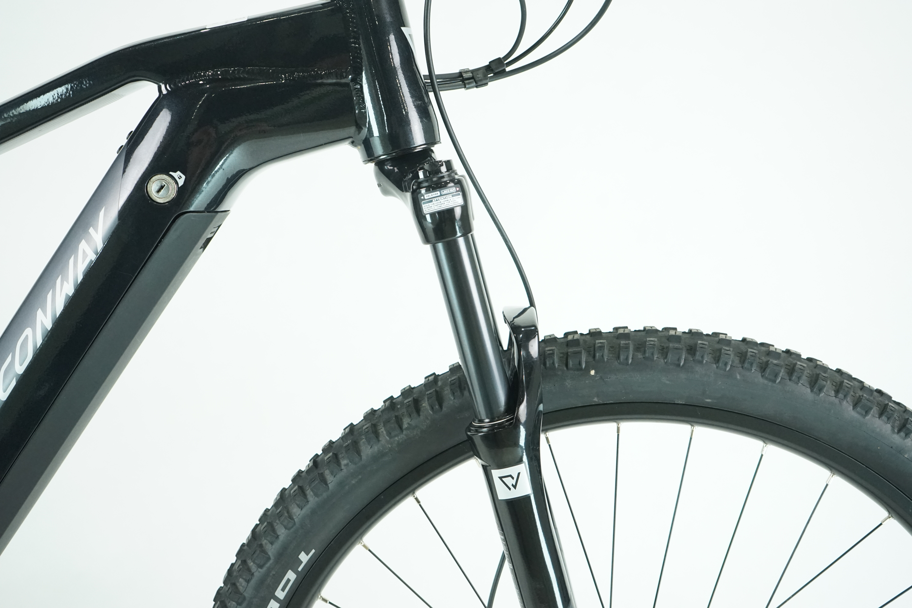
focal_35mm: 38
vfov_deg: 35.1
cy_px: 304
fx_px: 963
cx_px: 456
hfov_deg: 50.7
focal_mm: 38
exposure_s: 1/200
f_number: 5.6
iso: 3200
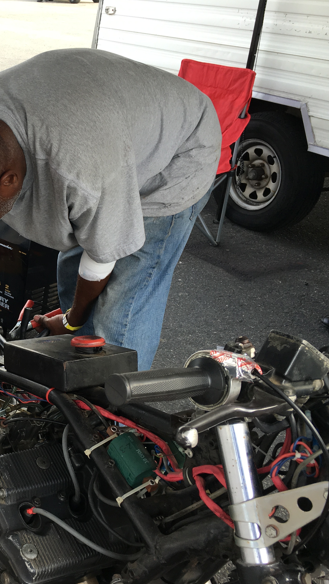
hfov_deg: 25.6
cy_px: 295
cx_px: -34
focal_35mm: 43
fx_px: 667
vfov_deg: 47.4
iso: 32
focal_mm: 4.15
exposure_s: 1/120
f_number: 2.2
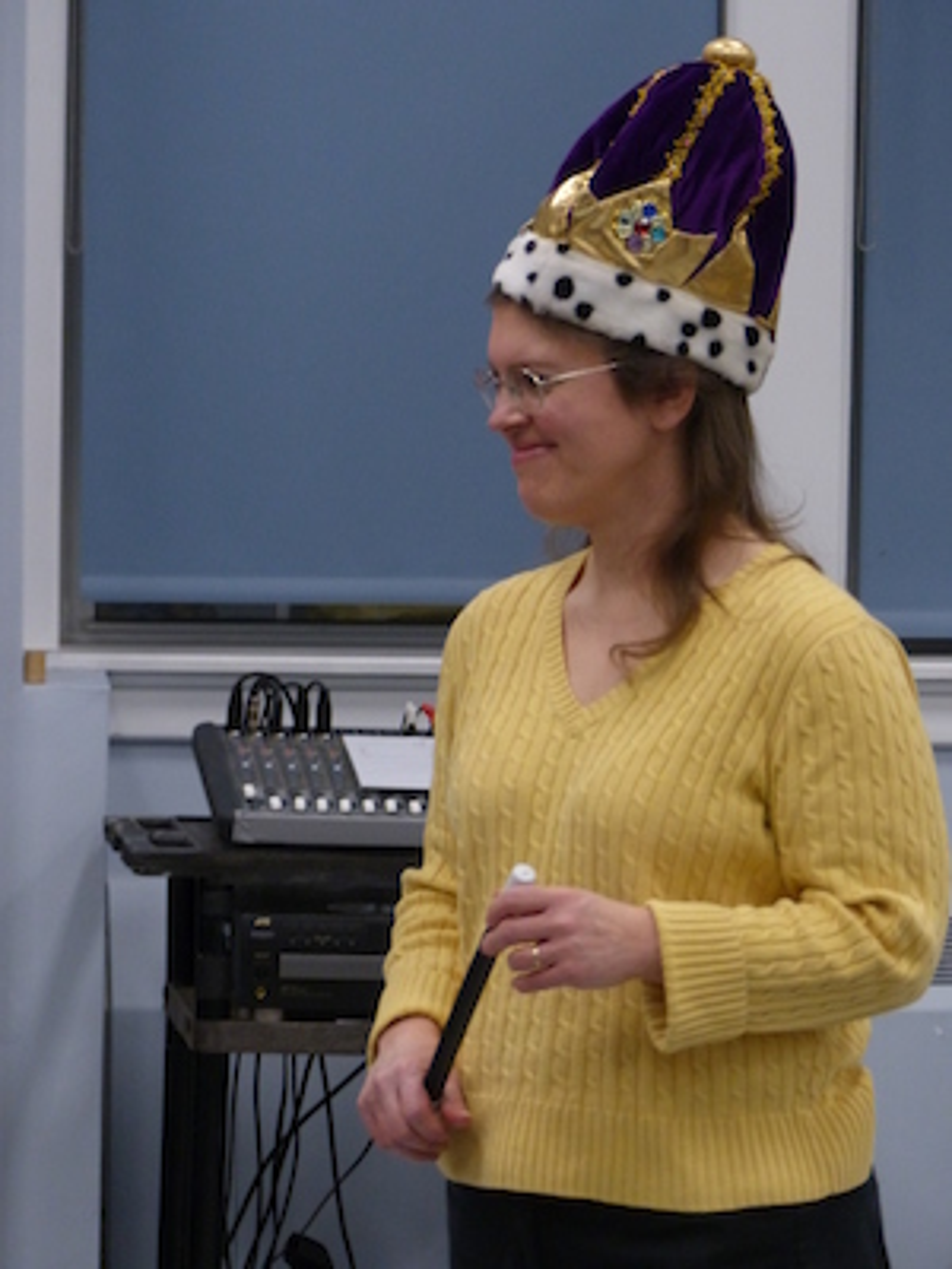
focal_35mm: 240
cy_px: 634
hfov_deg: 6.2
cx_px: 476
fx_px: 8801
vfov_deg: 8.2
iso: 400
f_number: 2.8
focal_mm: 43.3
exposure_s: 1/20
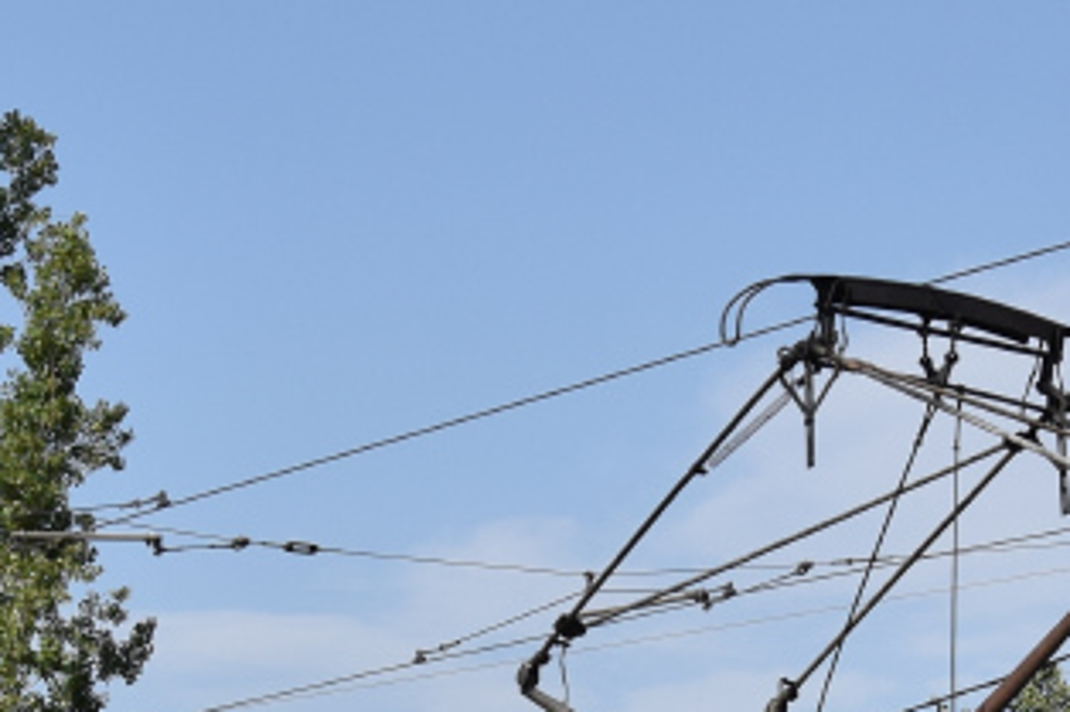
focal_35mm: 149
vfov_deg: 9.1
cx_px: 814
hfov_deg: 13.7
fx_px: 4426
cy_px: 789
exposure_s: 1/1000
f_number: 6.3
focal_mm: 24
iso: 200
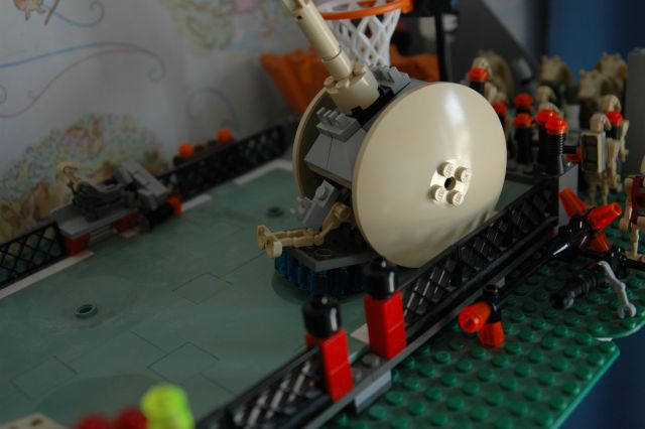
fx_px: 752
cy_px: 214
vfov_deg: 31.9
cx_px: 322
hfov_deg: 46.4
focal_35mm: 42
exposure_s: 1/80
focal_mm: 28
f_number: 4.5
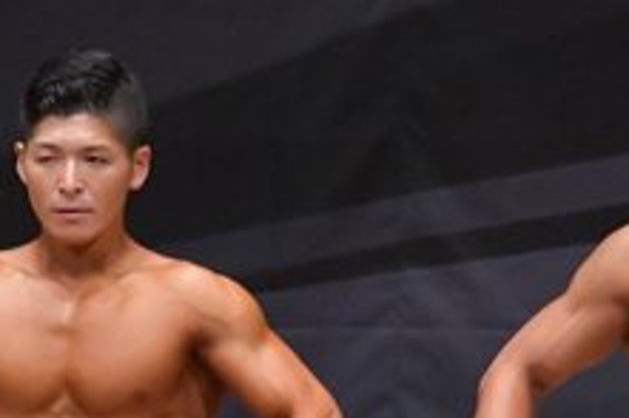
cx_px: 121
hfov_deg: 2.2
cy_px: 631
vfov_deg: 1.5
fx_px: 16516
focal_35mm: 946
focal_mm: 180
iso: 6400
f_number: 5.6
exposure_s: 1/400
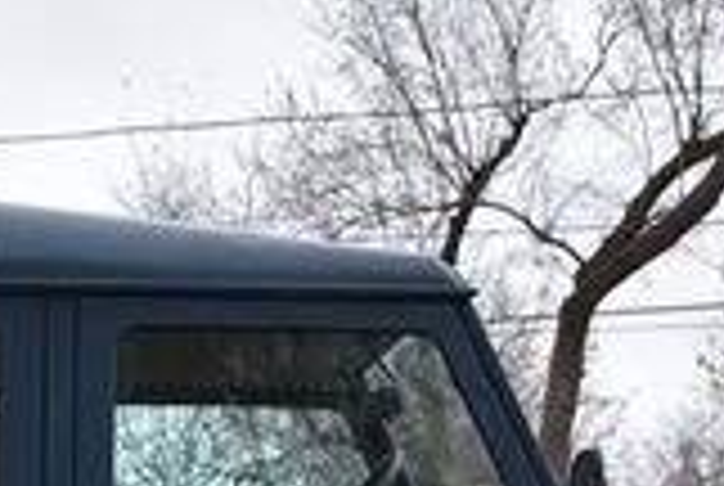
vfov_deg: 11.2
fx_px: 2398
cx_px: 45
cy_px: 662
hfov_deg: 16.9
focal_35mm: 119
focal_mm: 20
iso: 400
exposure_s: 1/80
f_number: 3.5
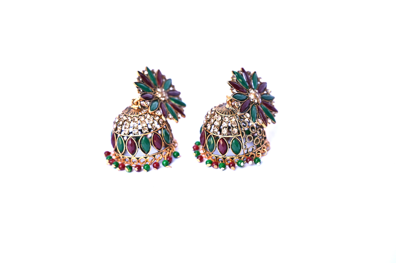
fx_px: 769
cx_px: 198
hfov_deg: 28.9
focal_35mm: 70
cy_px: 132
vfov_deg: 19.4
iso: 125
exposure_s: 1/200
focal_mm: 70
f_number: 5.6
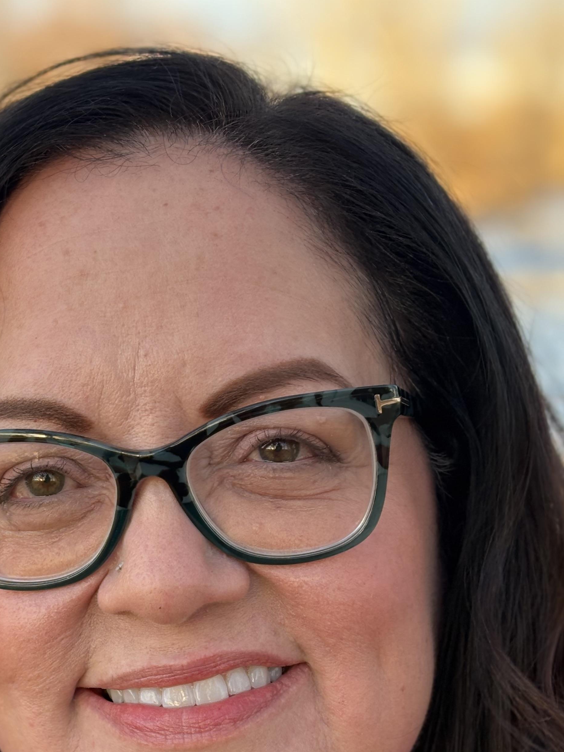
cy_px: 613
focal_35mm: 85
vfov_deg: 22.7
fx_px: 1847
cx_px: 181
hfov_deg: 17.3
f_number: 1.6
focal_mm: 5.96
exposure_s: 1/140
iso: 32
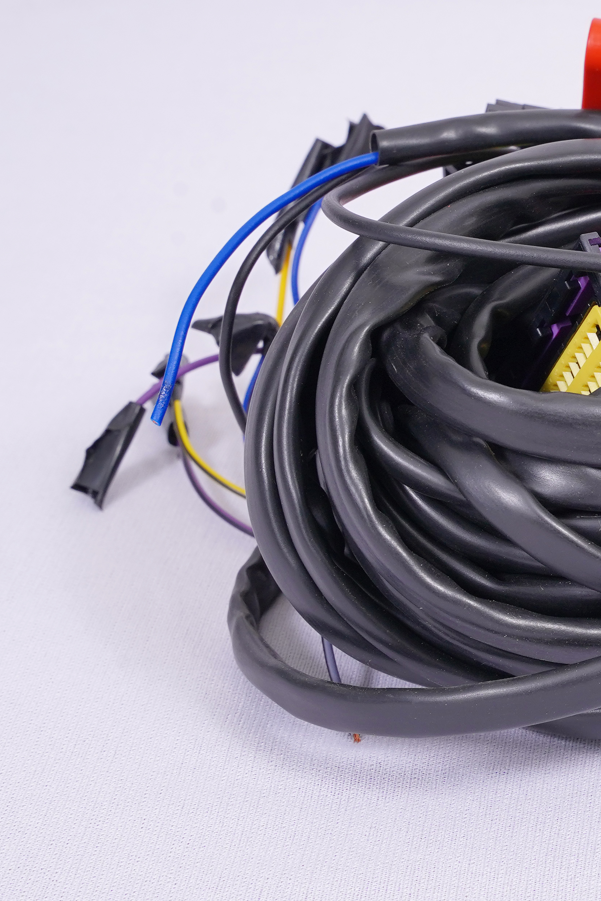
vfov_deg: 17.4
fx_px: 2947
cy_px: 398
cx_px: 854
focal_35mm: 118
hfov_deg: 11.3
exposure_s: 1/160
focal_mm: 48.7
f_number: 13
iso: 400
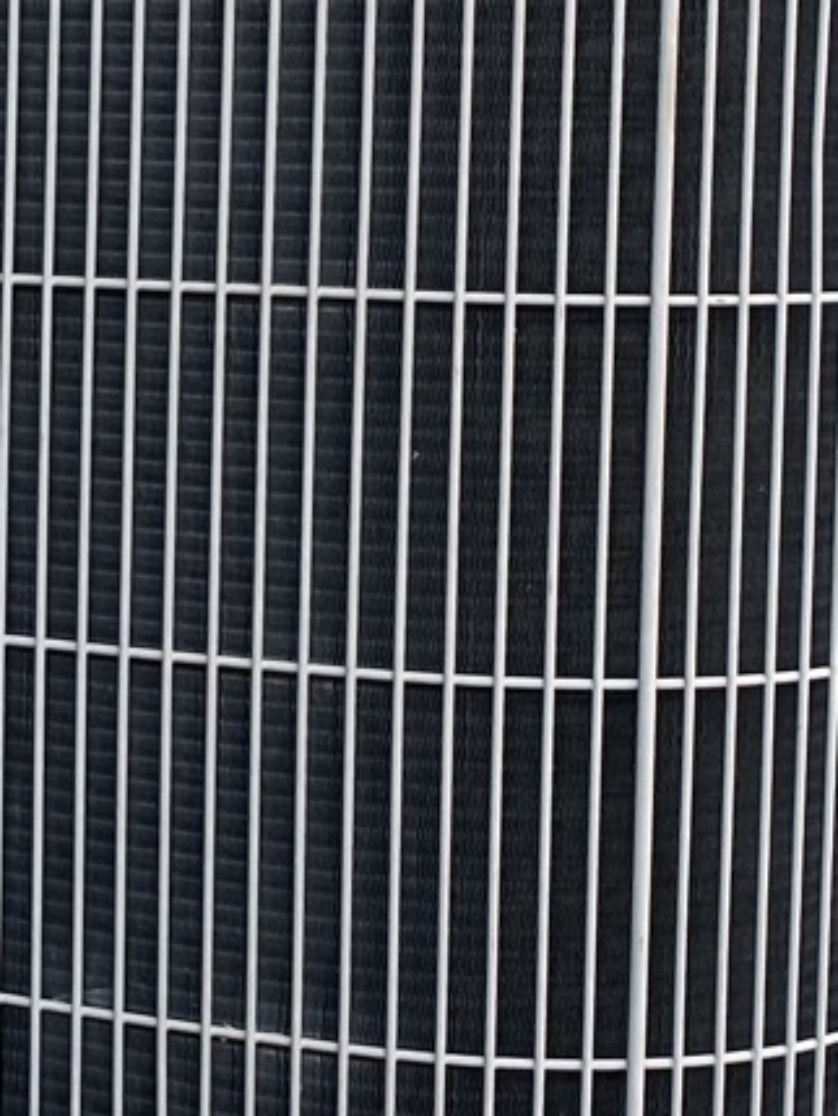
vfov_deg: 15.8
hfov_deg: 11.3
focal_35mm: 124
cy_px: 346
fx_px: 4000
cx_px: -523
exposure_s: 1/241
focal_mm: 4.25
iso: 32
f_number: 1.8
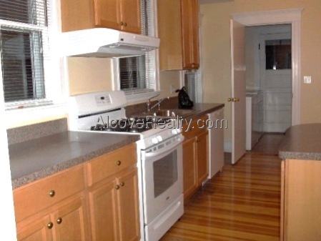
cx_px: 160
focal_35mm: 28
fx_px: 260
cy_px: 120
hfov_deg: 63.4
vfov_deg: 49.8
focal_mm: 5.8
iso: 50
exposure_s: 1/60
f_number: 2.8
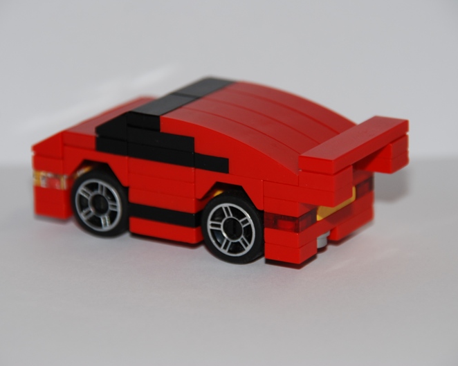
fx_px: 4620
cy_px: 183
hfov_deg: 5.7
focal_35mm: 341
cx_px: 221
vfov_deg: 4.5
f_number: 6.3
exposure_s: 1/60
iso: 200
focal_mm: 200
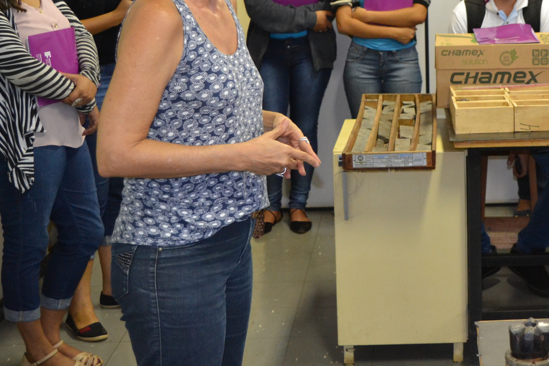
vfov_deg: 17.7
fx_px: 1159
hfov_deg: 25.6
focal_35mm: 76
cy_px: 48
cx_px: 517
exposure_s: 1/60
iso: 1250
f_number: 4
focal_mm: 25
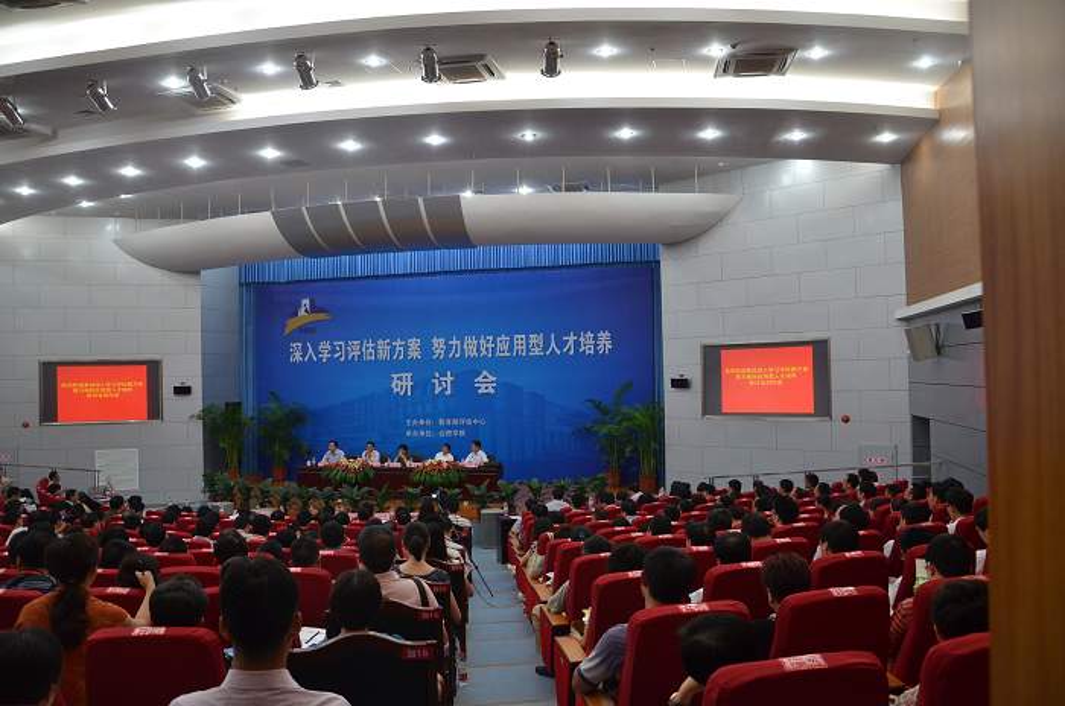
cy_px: 353
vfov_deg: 47.8
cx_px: 532
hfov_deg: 67.5
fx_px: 797
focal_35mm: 27
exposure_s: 1/60
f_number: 4
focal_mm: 18
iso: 800
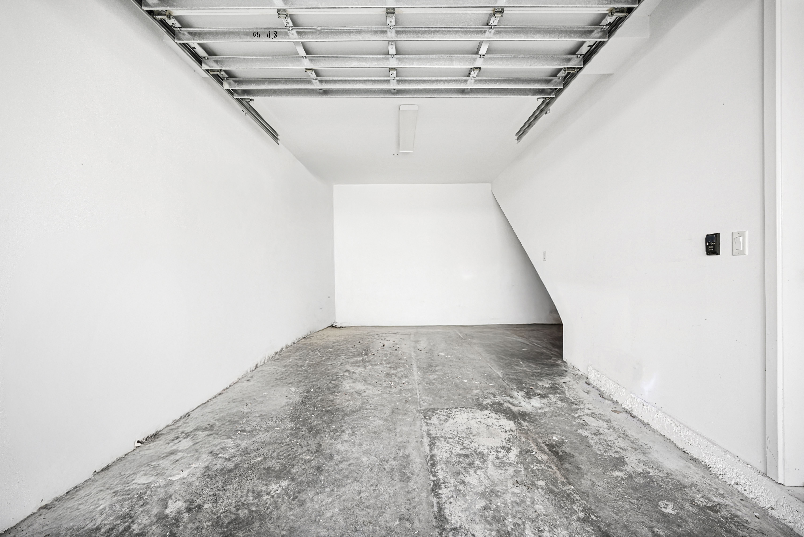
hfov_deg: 104.2
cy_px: 268
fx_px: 313
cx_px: 402
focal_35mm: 14
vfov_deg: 81.3
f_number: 4
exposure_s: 1/60
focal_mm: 14
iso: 100
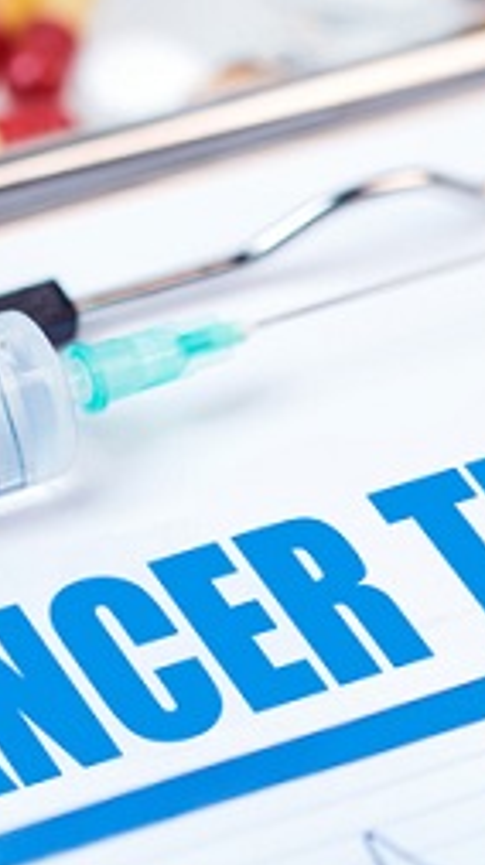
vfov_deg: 9.6
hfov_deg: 5.4
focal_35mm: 224
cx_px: 359
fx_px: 5130
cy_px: 462
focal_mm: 90
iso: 64
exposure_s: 1/160
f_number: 3.3
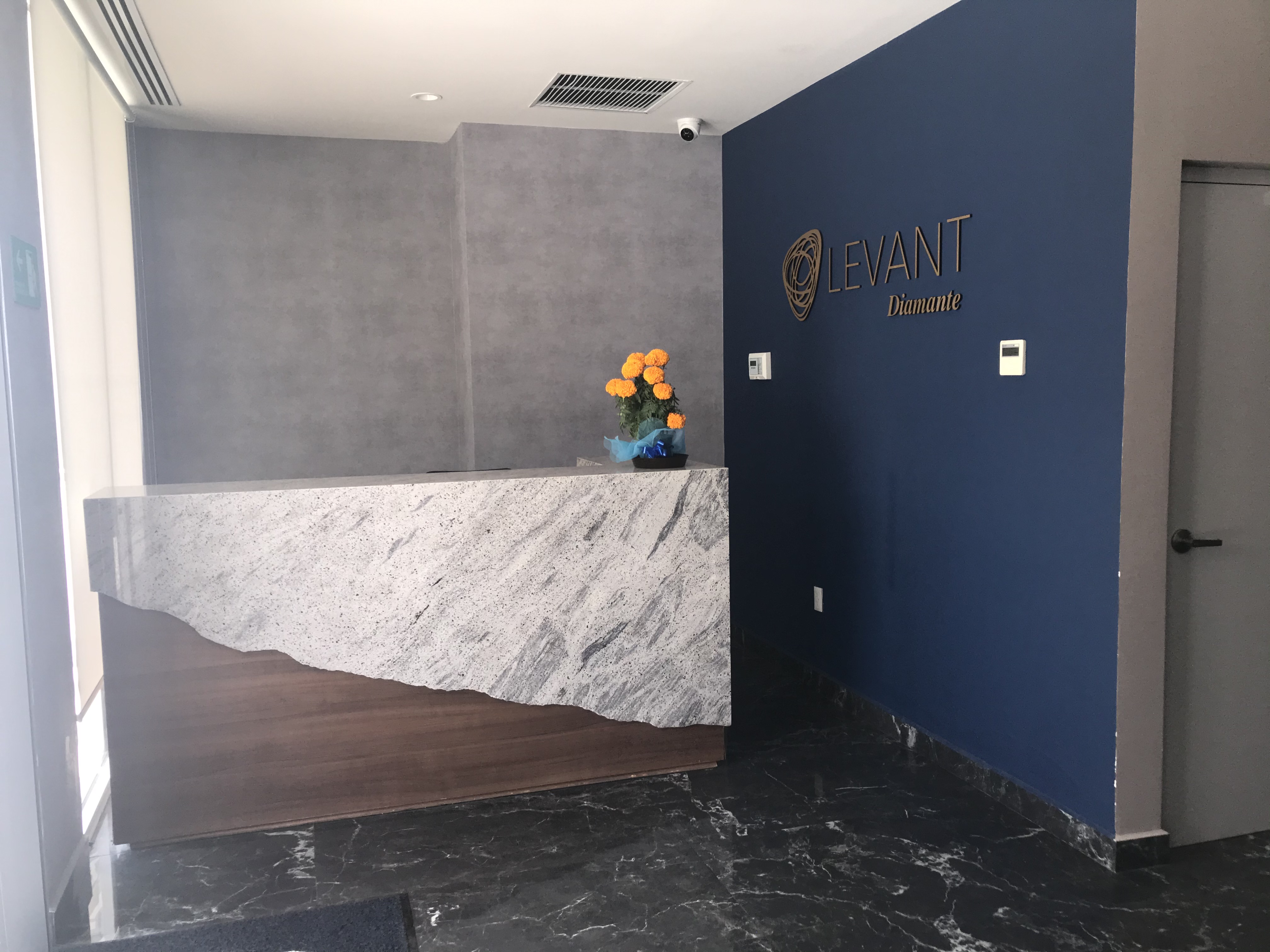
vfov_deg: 49.7
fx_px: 1027
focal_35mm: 28
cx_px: 635
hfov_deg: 63.4
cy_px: 476
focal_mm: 3.99
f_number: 1.8
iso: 20
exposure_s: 1/209
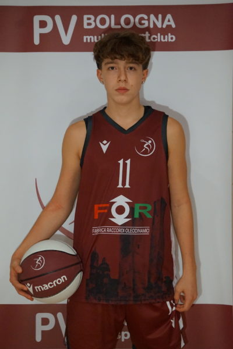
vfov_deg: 24.6
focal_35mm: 82
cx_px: 116
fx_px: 801
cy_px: 174
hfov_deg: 16.6
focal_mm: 55
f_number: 4.5
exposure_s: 1/80
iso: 3200
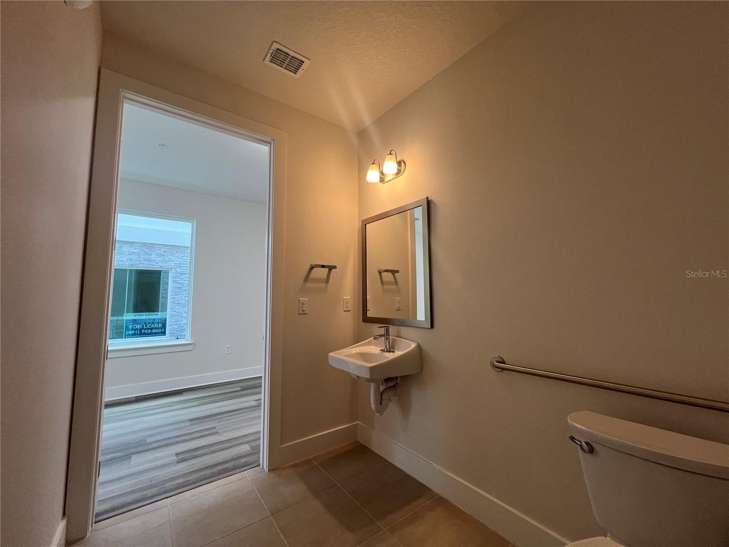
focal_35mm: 13
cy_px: 274
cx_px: 364
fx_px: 274
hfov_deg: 106.2
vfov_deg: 89.9
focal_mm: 1.57
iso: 80
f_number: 1.8
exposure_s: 1/120
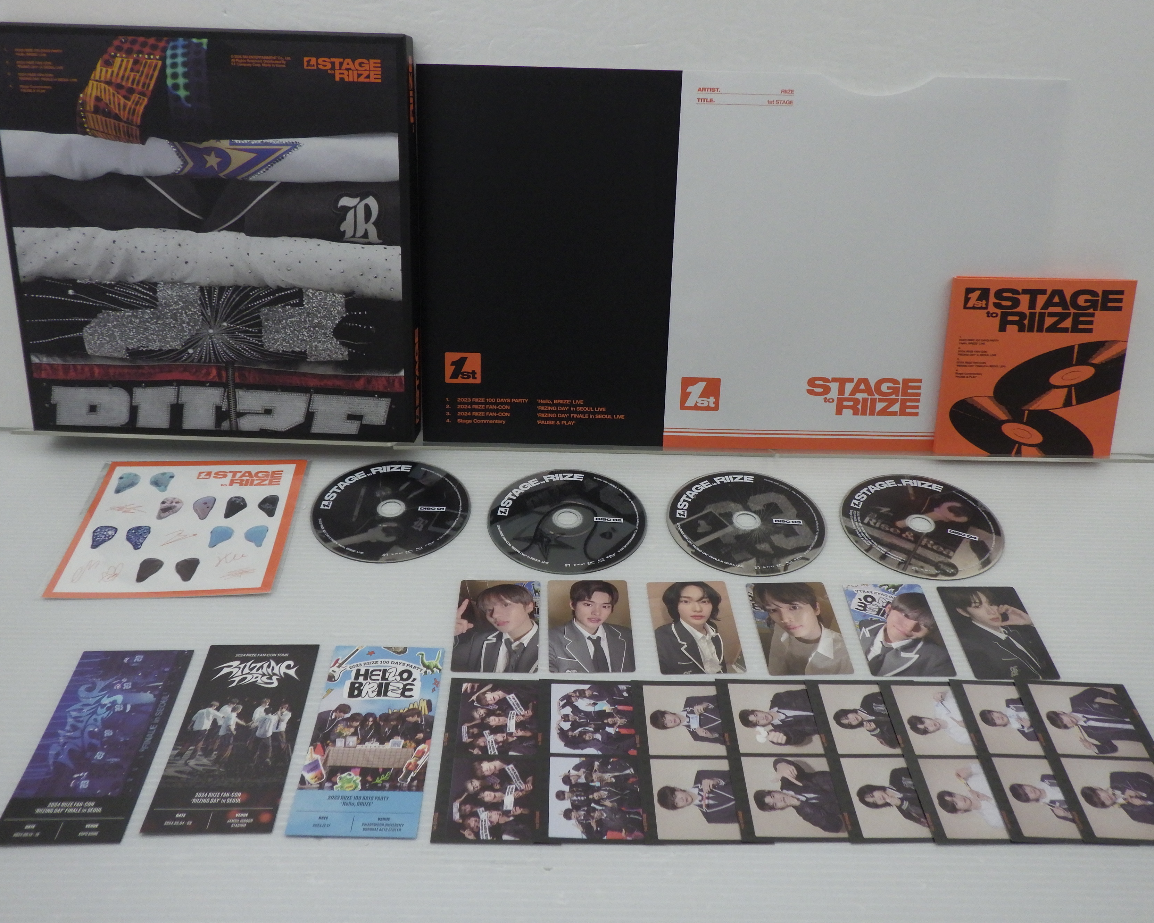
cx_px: 575
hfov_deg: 58.8
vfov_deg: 48.5
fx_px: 1025
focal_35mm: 30
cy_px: 451
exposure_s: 1/125
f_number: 3.5
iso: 400
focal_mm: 5
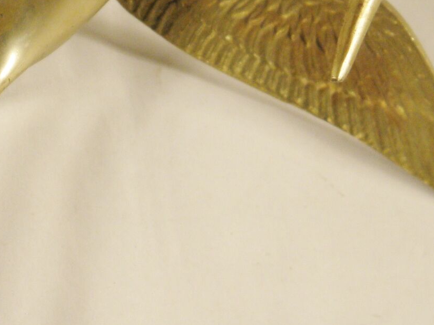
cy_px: 222
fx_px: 1830
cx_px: 3
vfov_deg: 10.2
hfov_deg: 13.3
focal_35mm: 146
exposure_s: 1/80
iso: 100
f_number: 3.9
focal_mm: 8.6
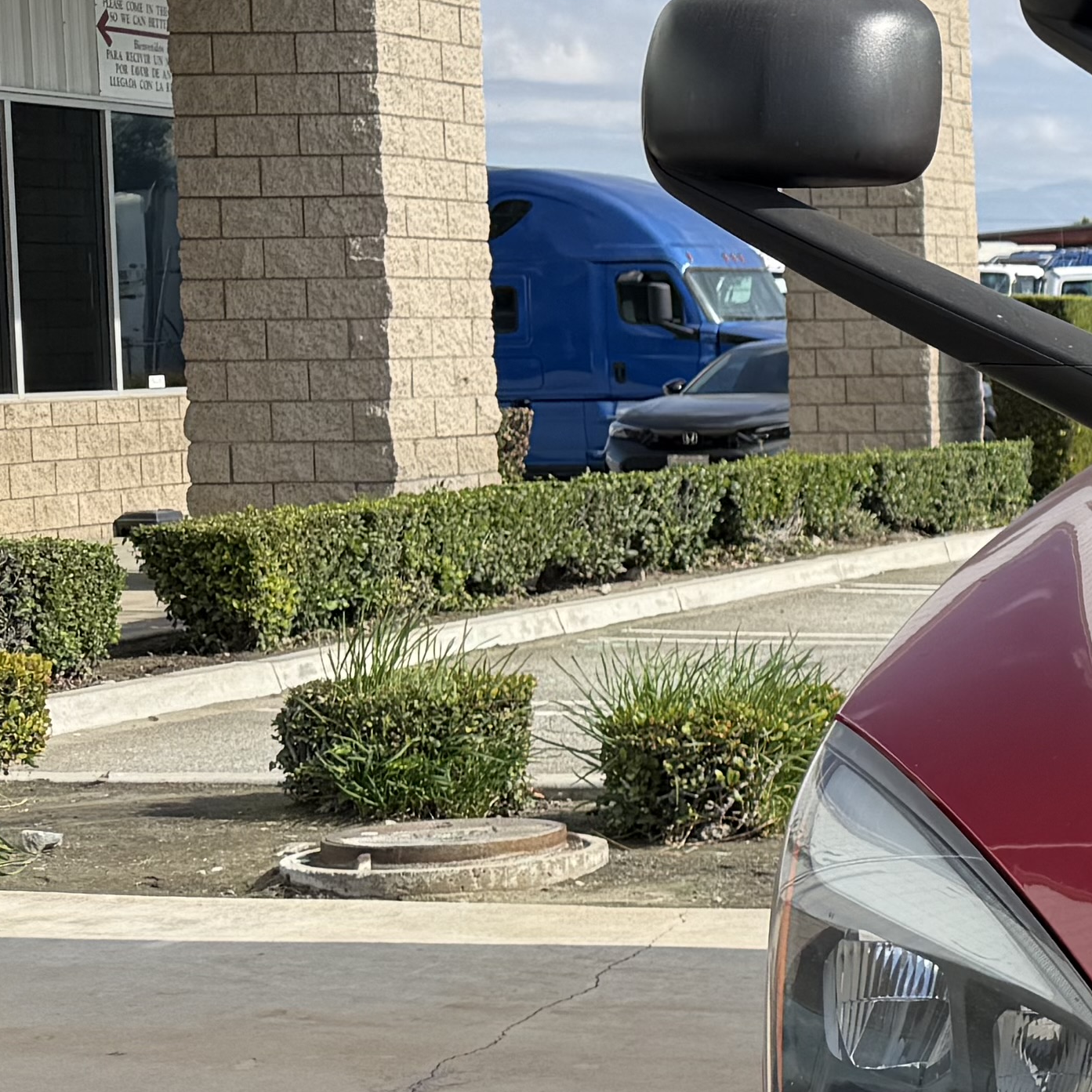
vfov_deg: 19.9
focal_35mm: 87
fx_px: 3105
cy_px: 498
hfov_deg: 15.7
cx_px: 2197
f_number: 1.78
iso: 80
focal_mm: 6.76
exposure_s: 1/3279
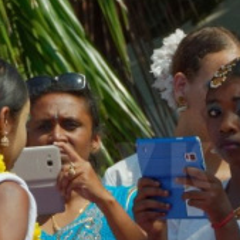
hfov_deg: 1.5
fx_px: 9476
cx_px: 290
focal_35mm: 1208
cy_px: 209
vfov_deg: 1.5
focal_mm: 200
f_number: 8
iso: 125
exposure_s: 1/800
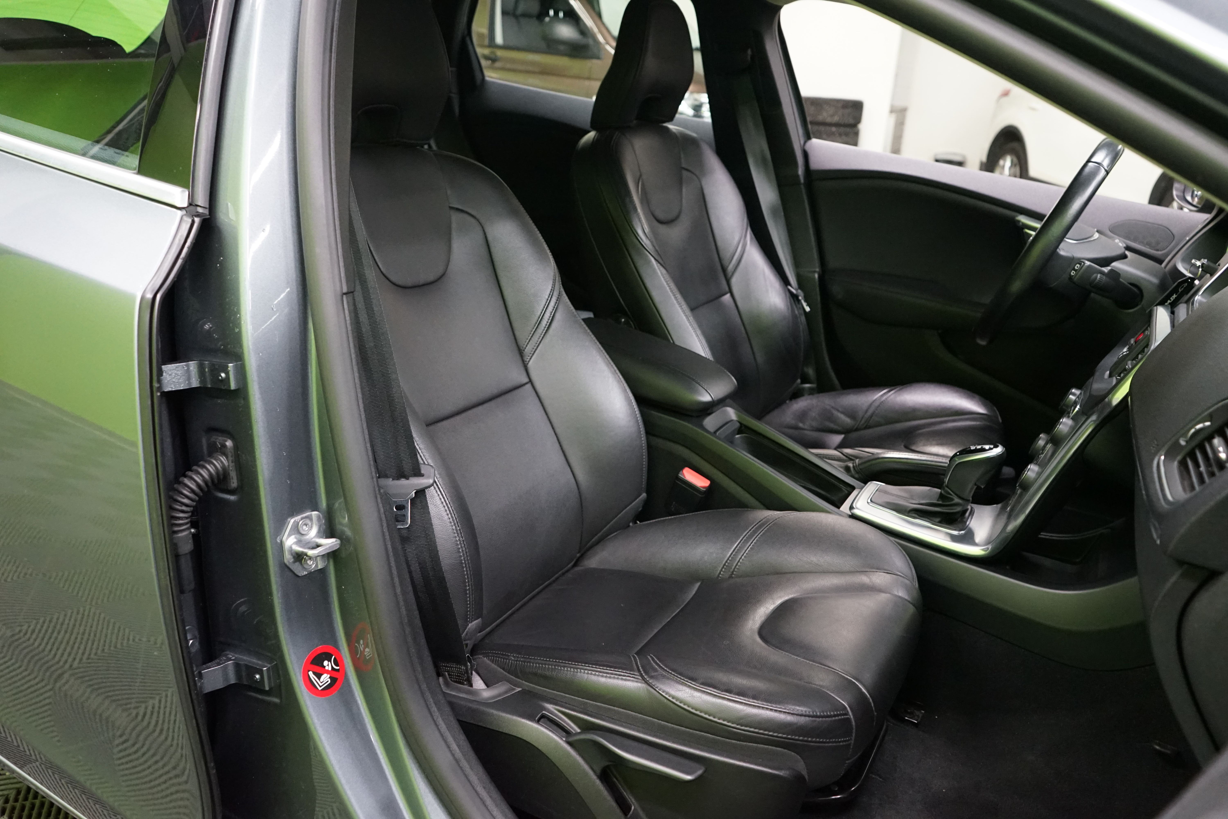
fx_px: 955
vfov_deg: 46.4
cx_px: 614
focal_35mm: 28
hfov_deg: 65.5
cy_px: 410
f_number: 5
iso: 5000
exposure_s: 1/60
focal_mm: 28
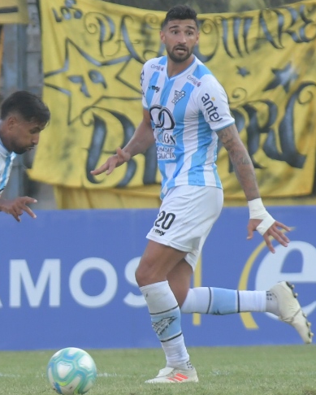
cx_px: -1
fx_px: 8122
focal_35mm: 695
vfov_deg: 2.8
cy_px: 207
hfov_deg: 2.2
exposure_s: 1/640
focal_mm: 300
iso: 640
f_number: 4
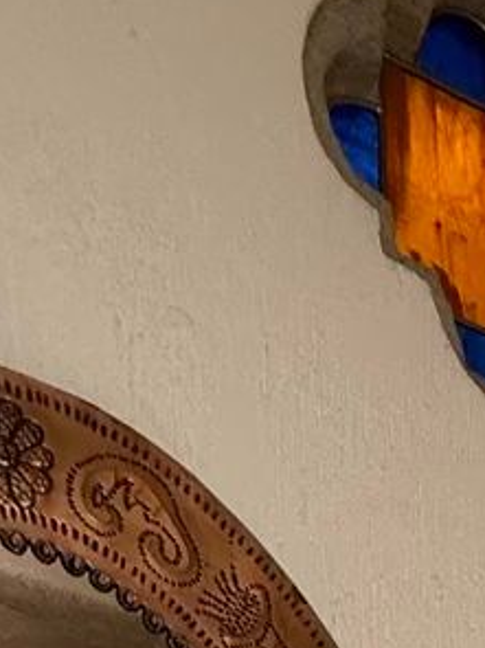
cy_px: 1588
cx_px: 783
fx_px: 1421
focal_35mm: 76
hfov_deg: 17.0
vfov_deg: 14.7
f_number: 2.2
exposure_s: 1/99
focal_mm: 2.22
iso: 160
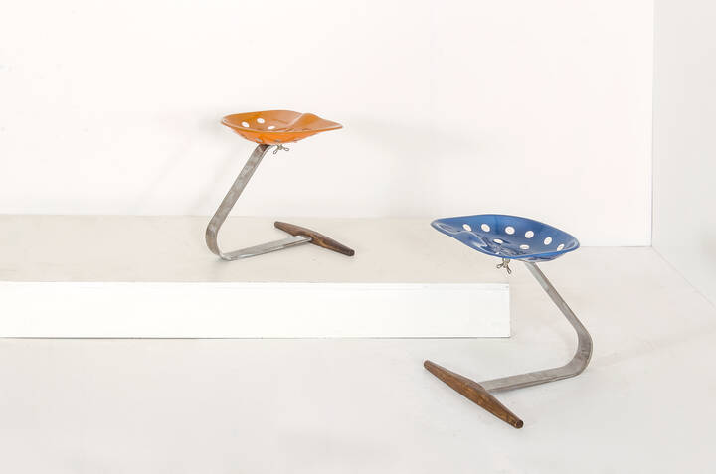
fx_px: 1042
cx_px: 358
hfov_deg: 37.9
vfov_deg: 25.6
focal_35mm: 52
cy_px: 237
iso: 100
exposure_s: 1/200
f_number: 16
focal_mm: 35
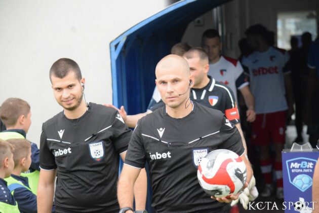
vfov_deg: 9.3
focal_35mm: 147
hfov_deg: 14.0
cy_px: 106
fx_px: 1302
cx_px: 160
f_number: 4.5
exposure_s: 1/1250
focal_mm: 98
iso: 3200
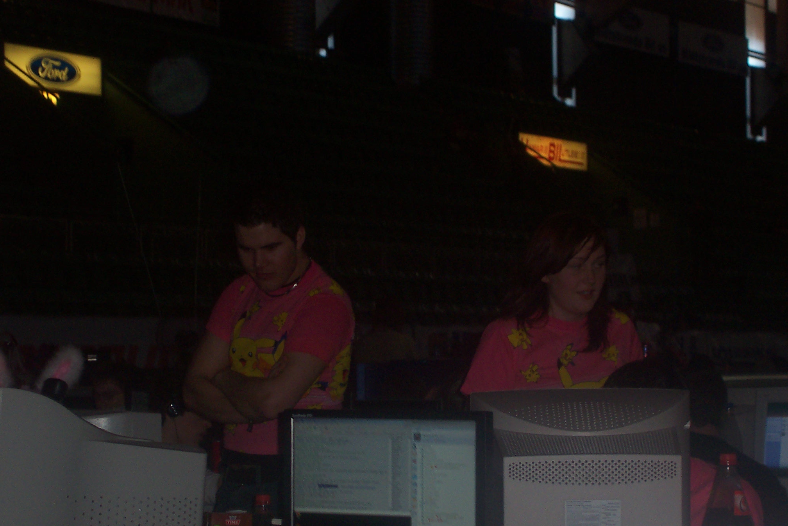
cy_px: 284
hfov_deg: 18.6
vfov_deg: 12.5
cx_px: 395
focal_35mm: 110
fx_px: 2408
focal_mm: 16.8
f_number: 4.8
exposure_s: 1/90
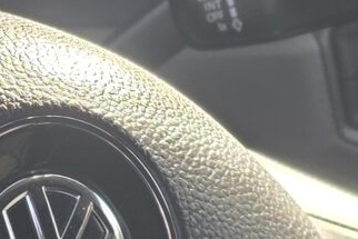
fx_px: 1890
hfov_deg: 10.8
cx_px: 132
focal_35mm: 190
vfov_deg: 7.2
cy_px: -32
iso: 16
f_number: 1.7
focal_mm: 6.25
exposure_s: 1/100
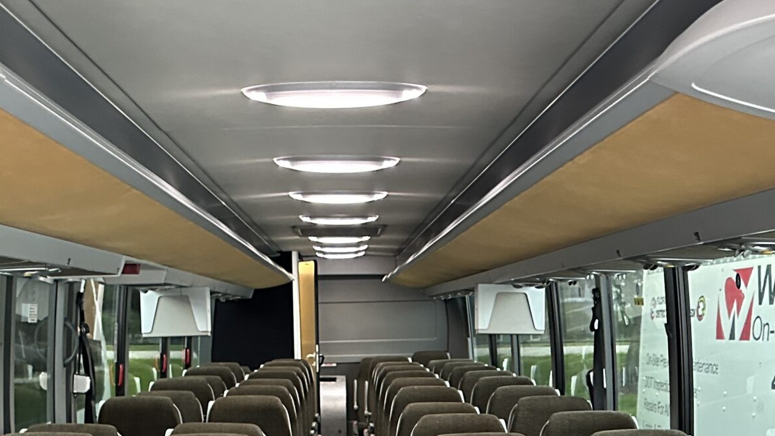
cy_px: 574
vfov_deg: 19.4
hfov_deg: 36.6
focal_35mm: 57
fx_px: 1172
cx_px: 366
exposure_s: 1/45
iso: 1000
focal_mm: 6.86
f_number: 1.78
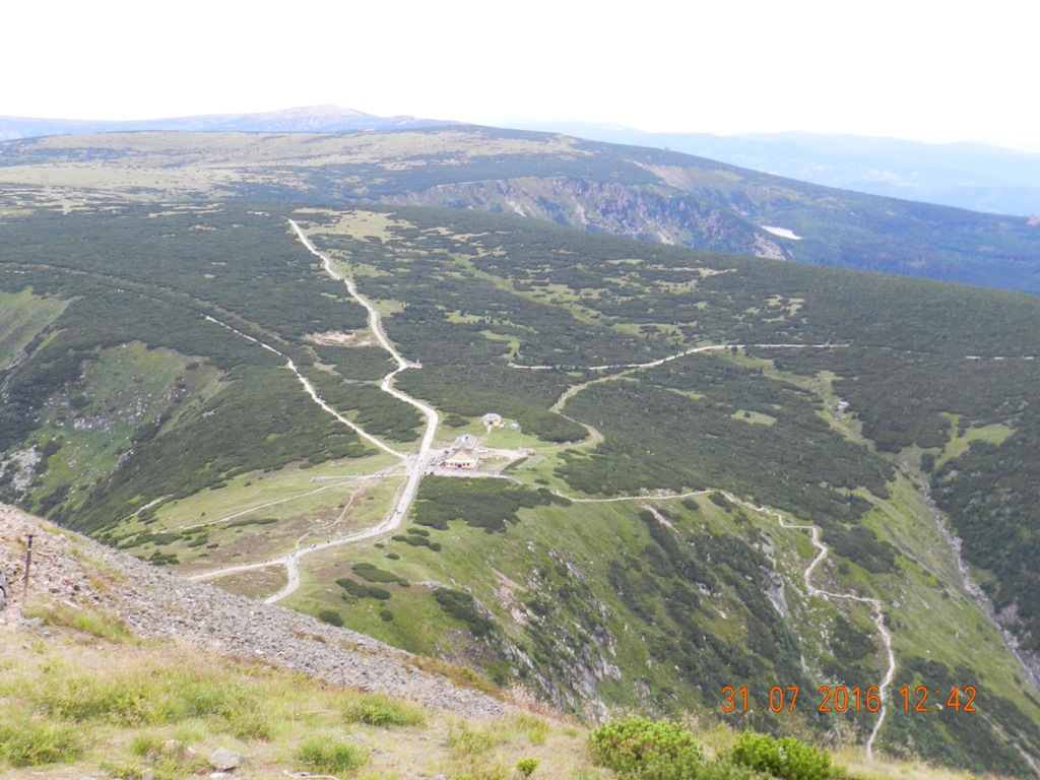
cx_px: 520
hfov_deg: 41.2
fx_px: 1382
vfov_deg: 31.5
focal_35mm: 46
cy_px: 390
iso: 160
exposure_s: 1/160
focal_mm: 8.1
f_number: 4.2
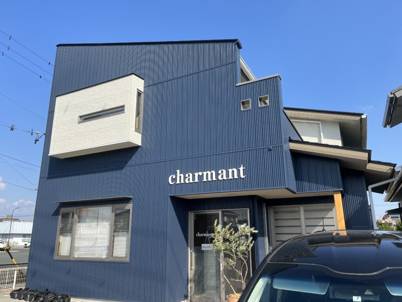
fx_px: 302
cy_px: 151
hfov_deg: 67.3
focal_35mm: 26
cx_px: 201
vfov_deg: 53.1
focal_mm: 5.1
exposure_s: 1/2410
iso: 50
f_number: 1.6
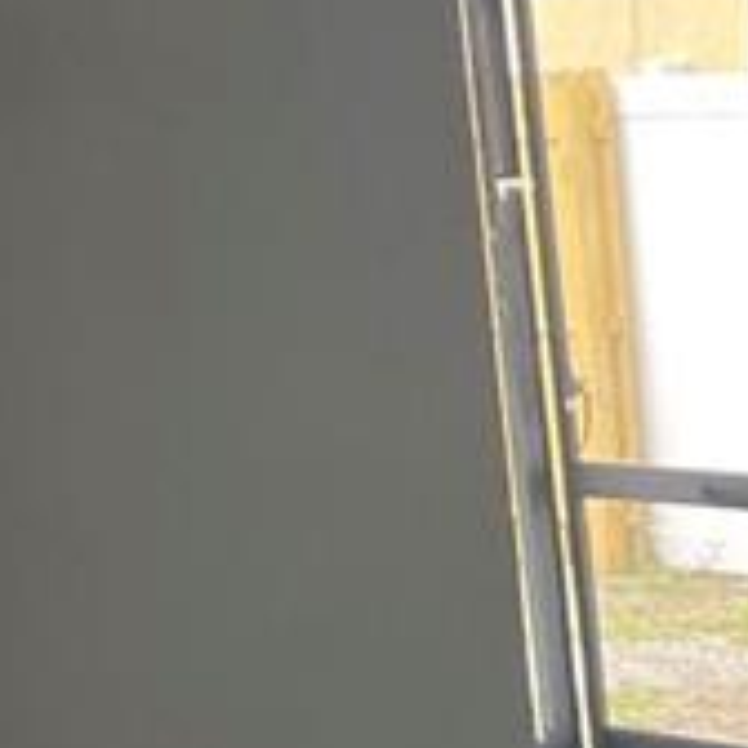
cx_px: 1590
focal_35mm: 158
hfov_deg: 10.1
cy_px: 1064
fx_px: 3863
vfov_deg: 10.7
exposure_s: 1/121
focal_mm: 5.1
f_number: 1.6
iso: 64
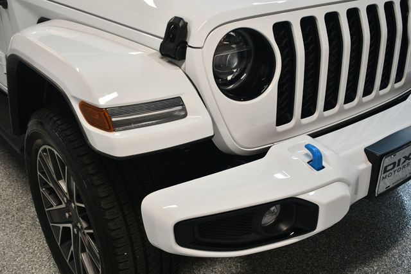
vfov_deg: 34.2
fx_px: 445
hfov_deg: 49.6
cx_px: 206
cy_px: 137
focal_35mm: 39
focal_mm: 26
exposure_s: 1/125
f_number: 3.8
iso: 1100
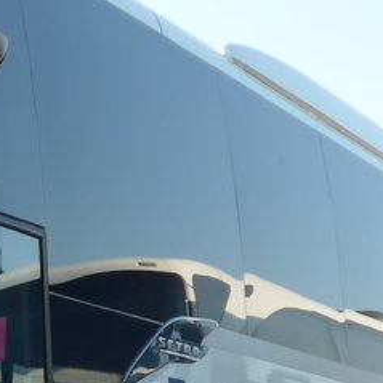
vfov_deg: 8.9
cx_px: -163
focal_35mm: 195
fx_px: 2441
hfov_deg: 8.8
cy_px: 463
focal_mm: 9
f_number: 2.8
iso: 80
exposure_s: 1/500
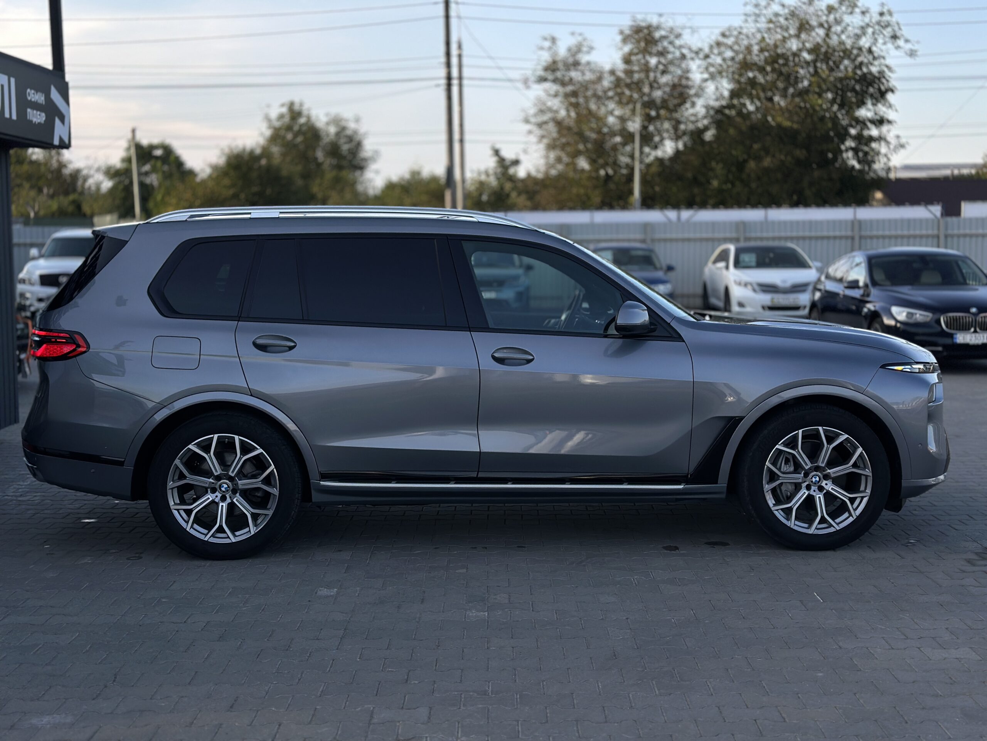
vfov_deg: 30.3
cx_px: 494
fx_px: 1369
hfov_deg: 39.7
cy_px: 370
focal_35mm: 48
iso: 80
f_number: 1.78
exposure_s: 1/1613
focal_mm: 6.86
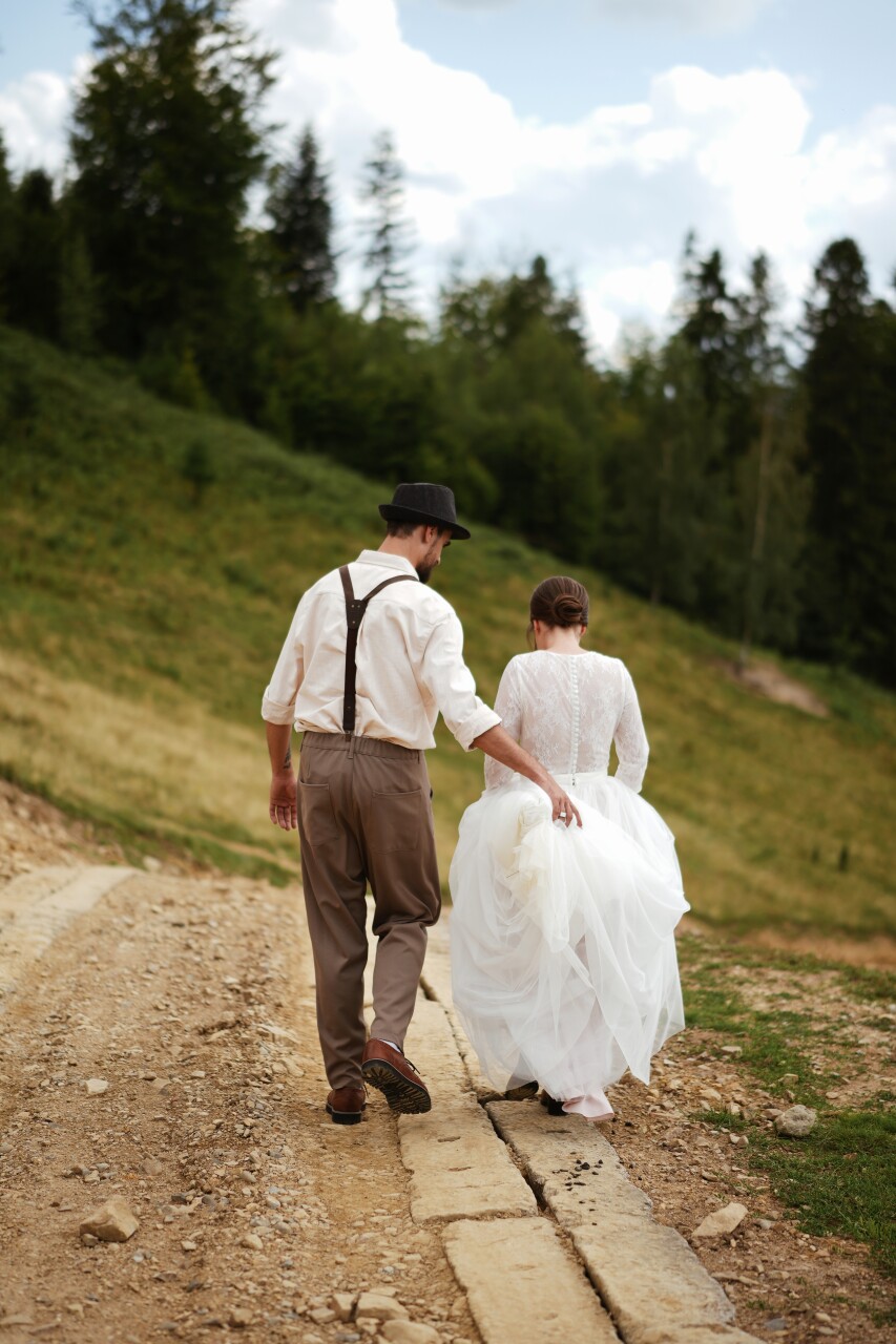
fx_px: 1867
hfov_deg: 27.0
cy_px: 672
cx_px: 448
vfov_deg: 39.6
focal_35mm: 50
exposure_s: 1/1600
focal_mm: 50
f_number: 1.4
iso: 50
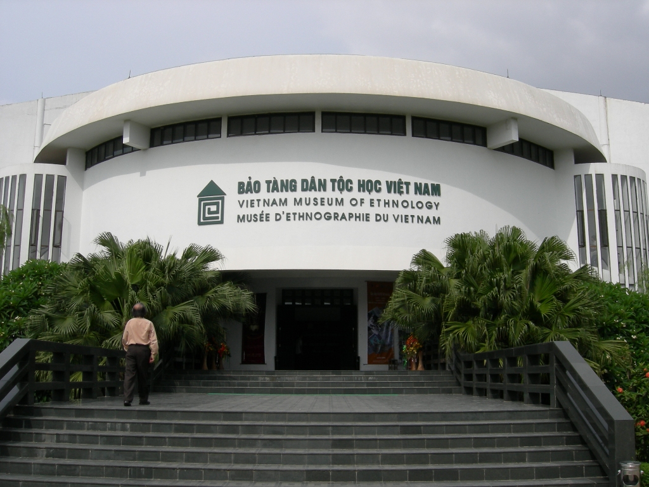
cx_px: 324
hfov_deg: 51.4
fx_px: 675
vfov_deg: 39.7
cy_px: 244
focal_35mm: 36
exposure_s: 1/386
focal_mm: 7.5
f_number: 6.8
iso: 64
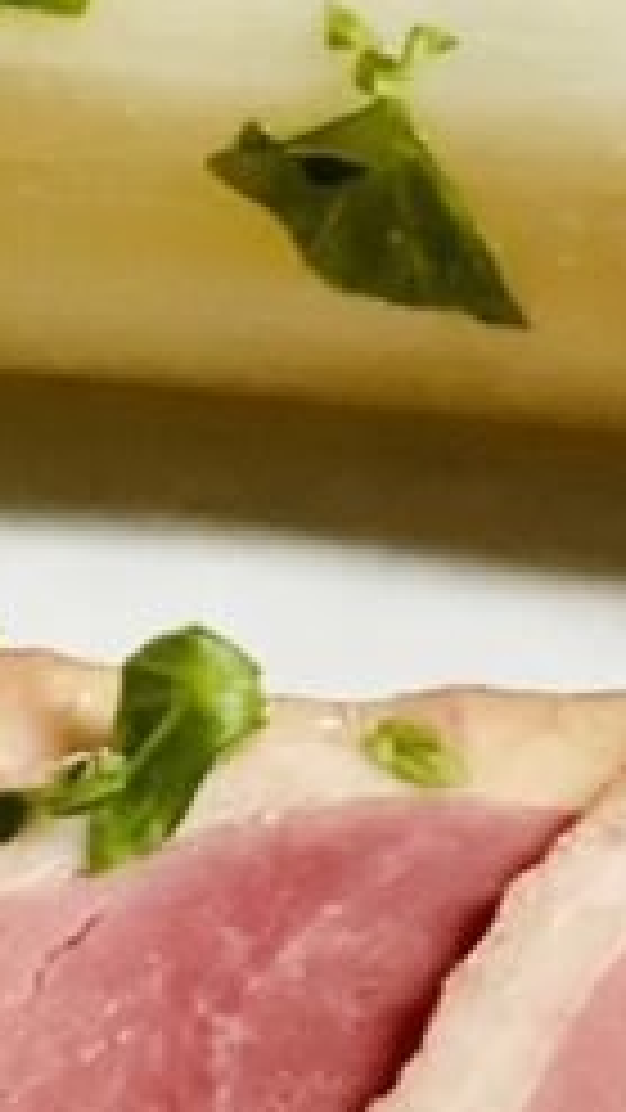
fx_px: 10148
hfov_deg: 3.5
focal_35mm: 344
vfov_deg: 6.2
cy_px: -378
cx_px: -727
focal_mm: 6
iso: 200
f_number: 2
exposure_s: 1/33
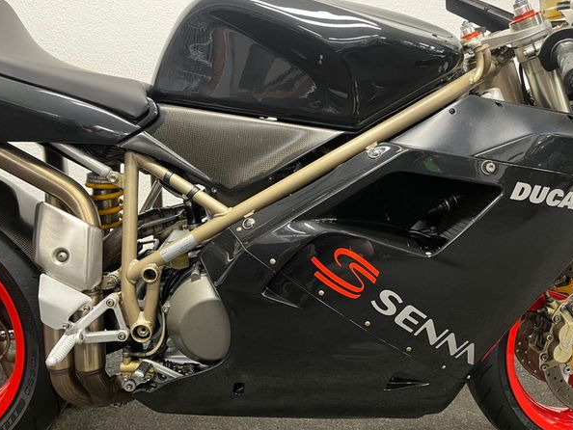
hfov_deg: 63.4
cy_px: 200
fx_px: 464
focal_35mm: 28
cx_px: 284
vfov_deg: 49.7
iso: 500
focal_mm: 5.1
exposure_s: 1/50
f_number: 1.6
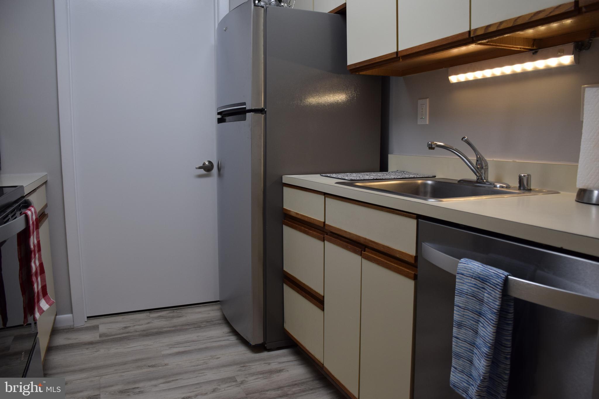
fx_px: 449
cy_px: 200
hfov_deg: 67.4
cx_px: 300
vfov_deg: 47.9
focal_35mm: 27
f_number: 5
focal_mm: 18
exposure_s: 1/100
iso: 400
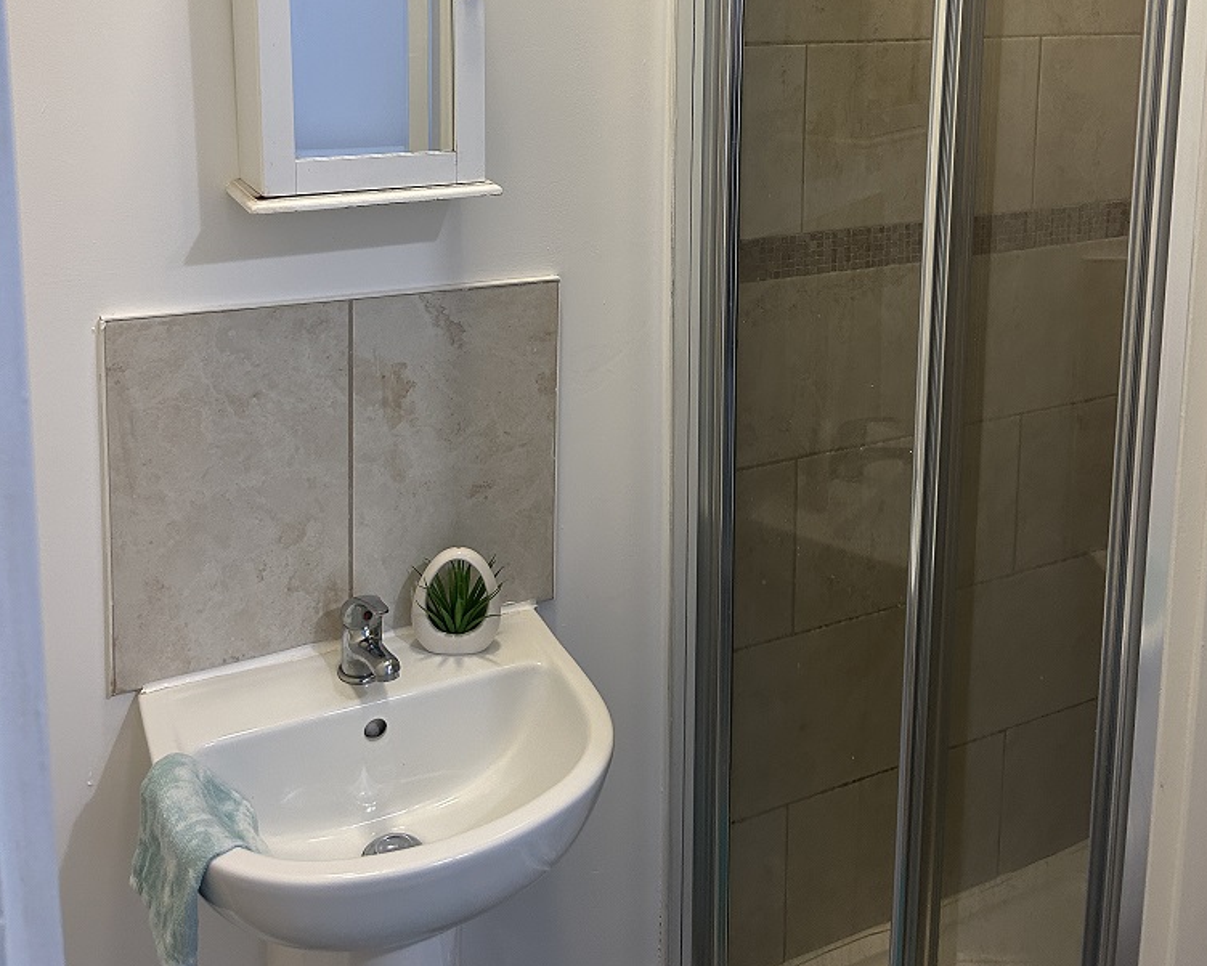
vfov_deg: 41.3
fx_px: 1215
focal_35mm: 34
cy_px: 175
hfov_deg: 52.8
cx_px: 605
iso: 125
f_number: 1.5
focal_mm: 5.7
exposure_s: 1/50
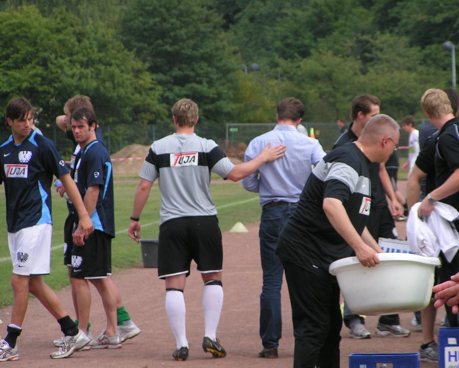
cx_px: 235
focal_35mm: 247
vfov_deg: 6.3
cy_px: 184
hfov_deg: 7.8
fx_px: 3356
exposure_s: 1/400
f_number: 3.5
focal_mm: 36.1
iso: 50
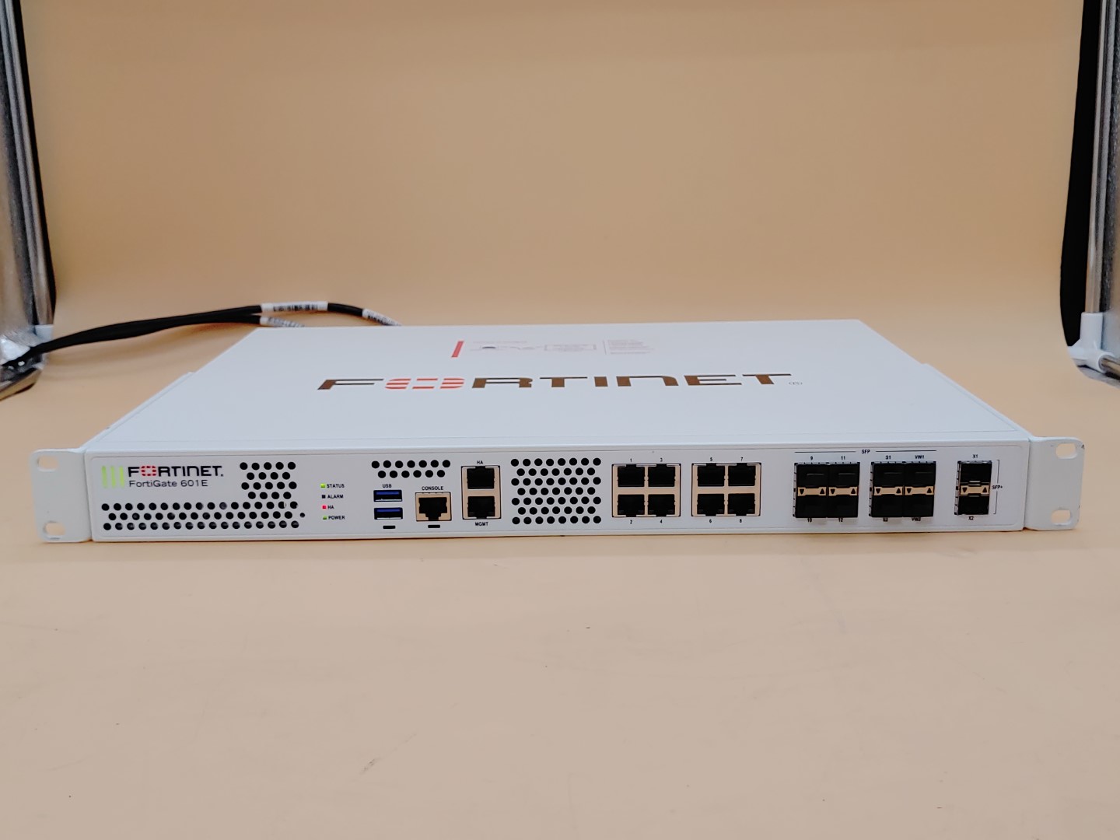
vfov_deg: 36.8
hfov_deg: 47.9
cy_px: 420
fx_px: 1262
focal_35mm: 39
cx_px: 560
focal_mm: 4.36
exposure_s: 1/120
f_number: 1.8
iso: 50
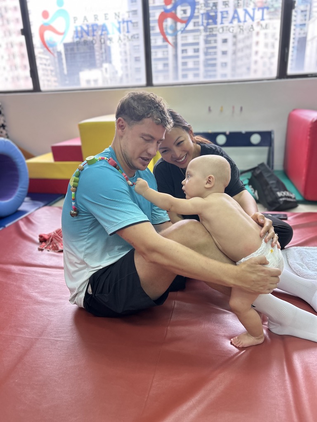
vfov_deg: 67.3
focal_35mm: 26
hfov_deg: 53.1
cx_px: 158
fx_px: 317
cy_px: 211
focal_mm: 5.7
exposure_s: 1/100
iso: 80
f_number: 1.5
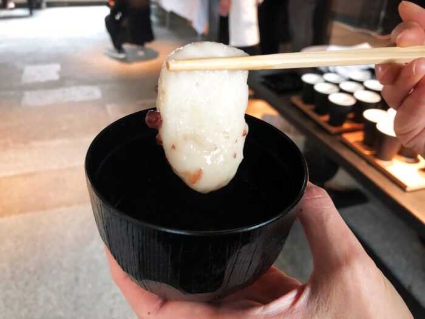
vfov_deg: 49.7
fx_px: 344
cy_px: 160
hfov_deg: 63.4
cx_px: 212
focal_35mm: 28
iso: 64
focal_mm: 3.99
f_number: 1.8
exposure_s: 1/15
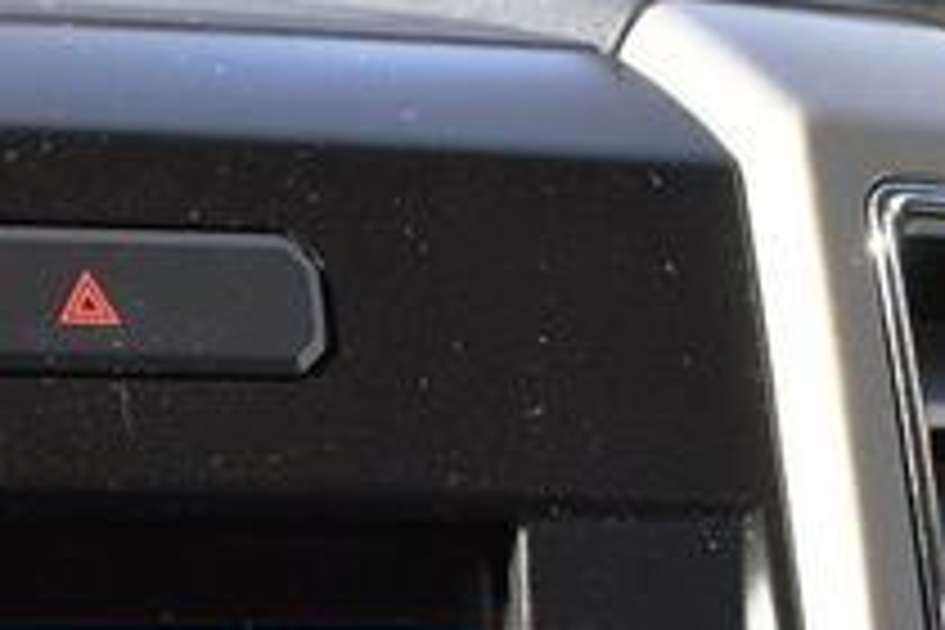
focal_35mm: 142
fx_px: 3715
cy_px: 907
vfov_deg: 9.5
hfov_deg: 14.1
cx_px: -144
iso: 220
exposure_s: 1/250
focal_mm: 31
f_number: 5.6
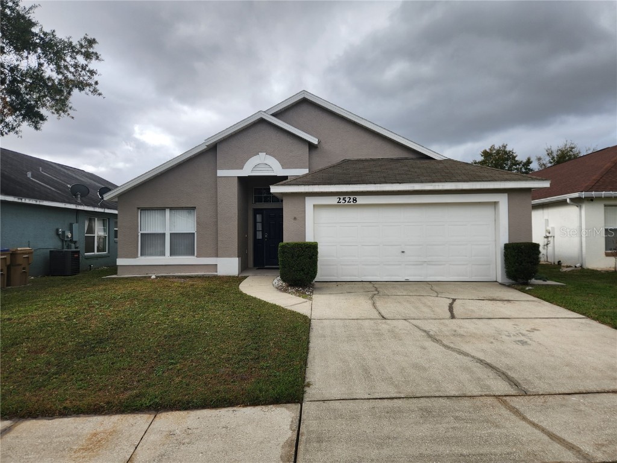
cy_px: 232
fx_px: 410
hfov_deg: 73.9
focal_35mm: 23
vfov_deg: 58.9
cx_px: 308
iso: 20
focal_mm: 5.4
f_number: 1.8
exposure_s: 1/924
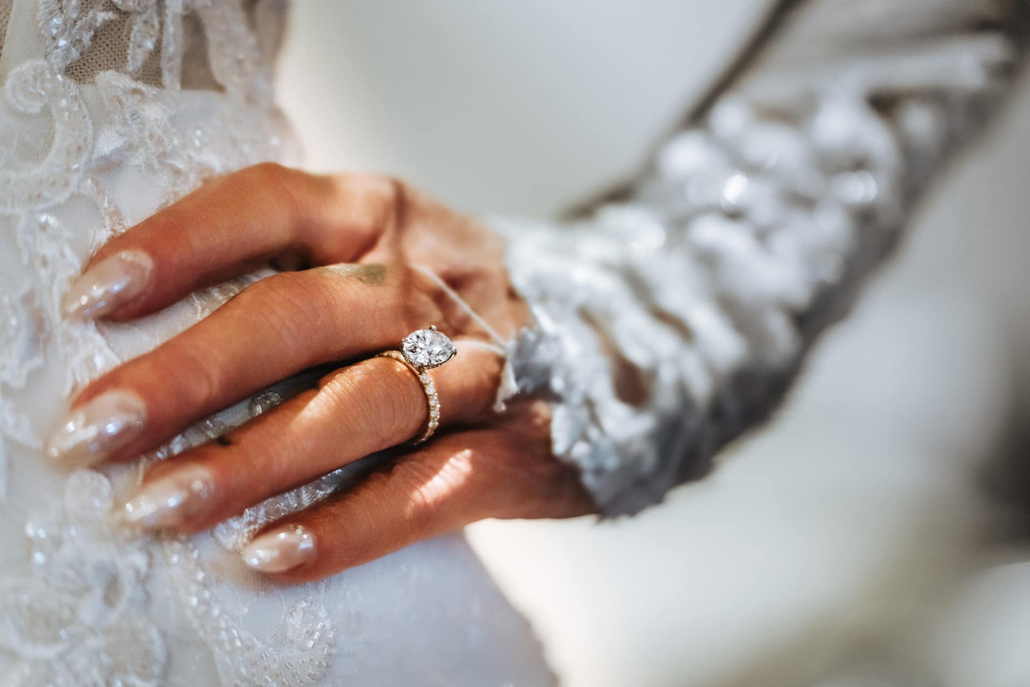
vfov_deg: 10.4
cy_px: 344
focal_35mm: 132
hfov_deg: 15.5
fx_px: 3776
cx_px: 515
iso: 2000
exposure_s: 1/250
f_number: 2.8
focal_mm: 132
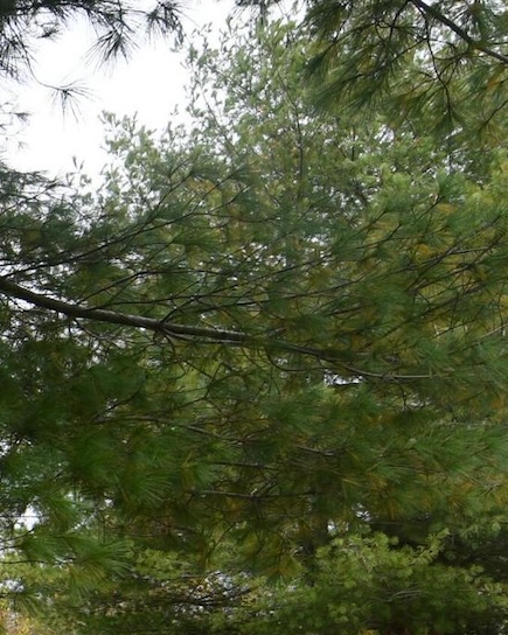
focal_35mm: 53
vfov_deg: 32.4
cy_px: 642
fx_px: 996
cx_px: -301
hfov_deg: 22.3
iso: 250
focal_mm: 11
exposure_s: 1/250
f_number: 5.6
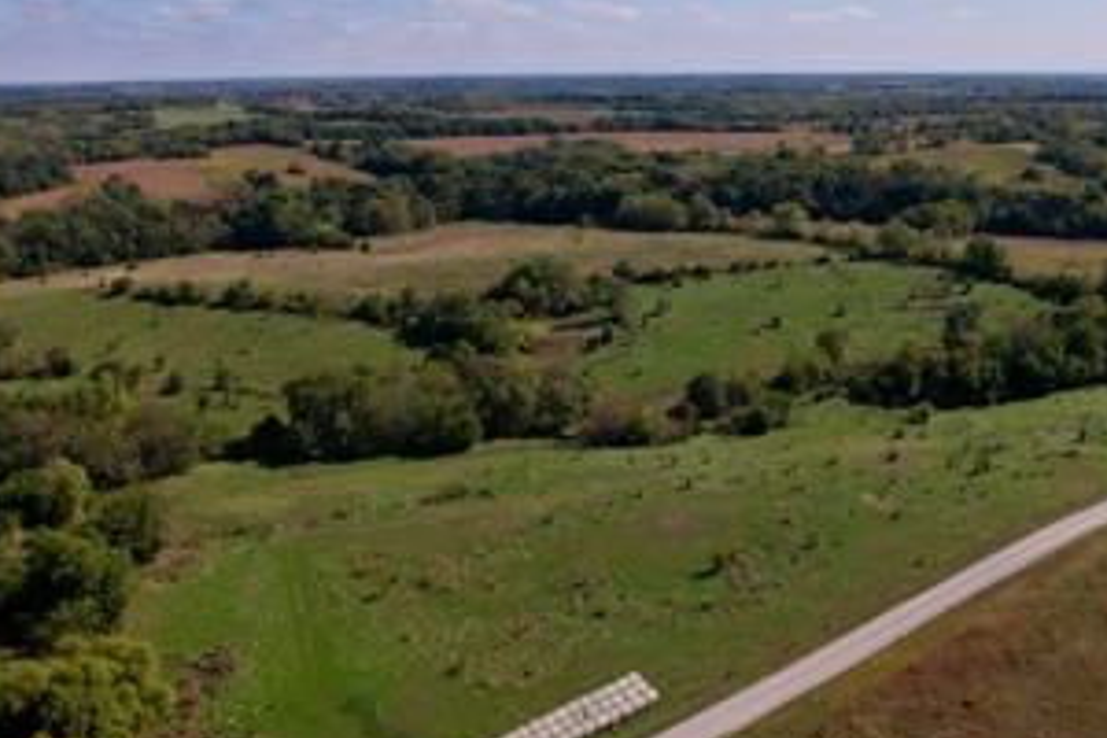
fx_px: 1015
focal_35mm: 33
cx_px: 616
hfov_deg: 57.1
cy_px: 280
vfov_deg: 39.7
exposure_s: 1/100
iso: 100
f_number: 2.8
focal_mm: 8.38
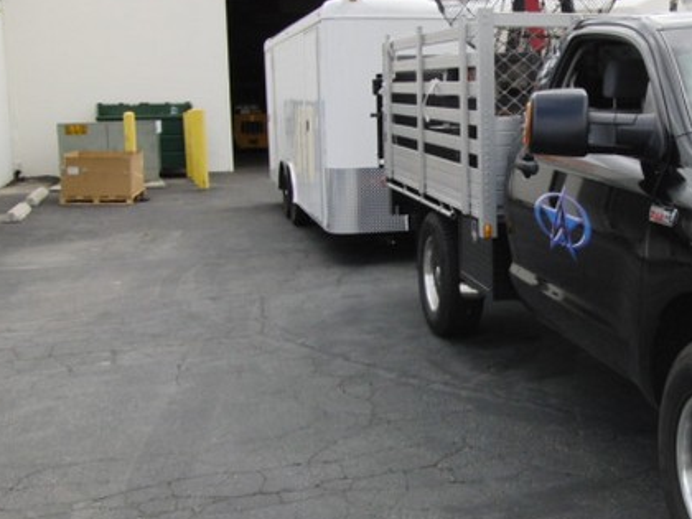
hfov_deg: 36.7
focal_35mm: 50
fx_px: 1000
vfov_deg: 29.0
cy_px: 199
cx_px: 568
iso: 100
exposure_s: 1/400
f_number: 4.5
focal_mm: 5.3
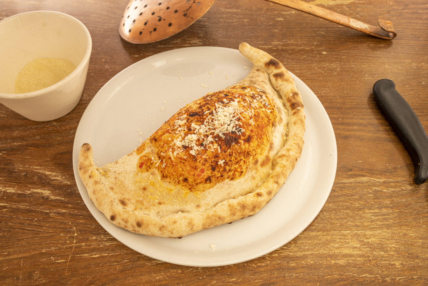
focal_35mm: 36
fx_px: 428
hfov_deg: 53.1
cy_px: 146
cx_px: 214
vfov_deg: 36.9
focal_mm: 35
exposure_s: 1/1.25
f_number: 10
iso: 100
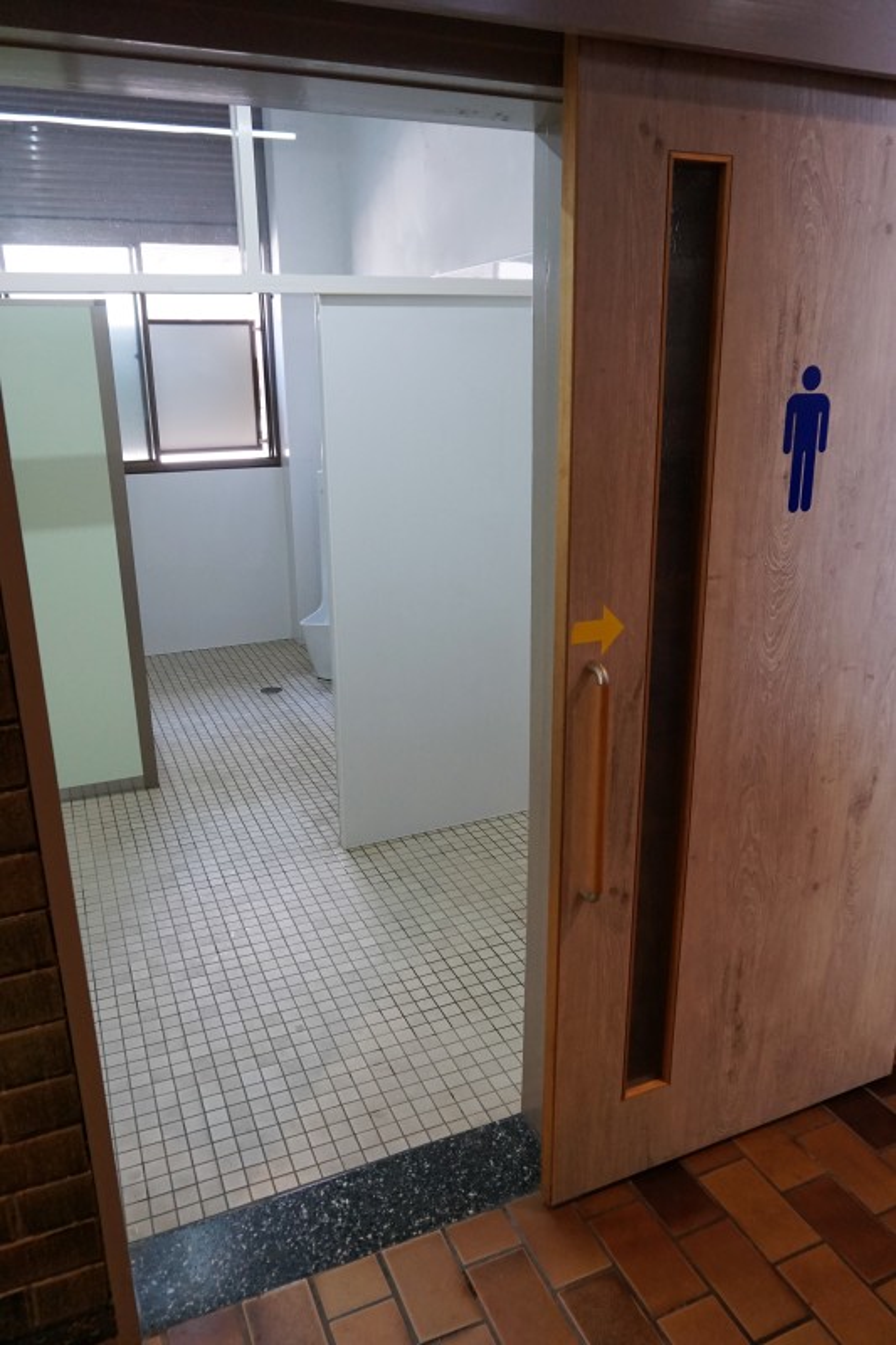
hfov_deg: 53.1
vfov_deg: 73.8
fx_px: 896
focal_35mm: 24
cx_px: 448
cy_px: 672
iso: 1000
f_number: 4
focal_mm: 16
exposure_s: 1/160
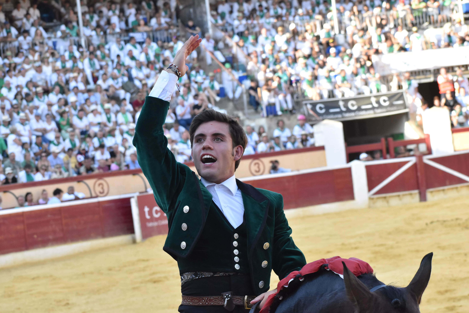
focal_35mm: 105
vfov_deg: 13.0
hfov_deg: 19.5
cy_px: 156
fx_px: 1368
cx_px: 234
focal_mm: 70
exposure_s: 1/800
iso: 1600
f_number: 7.1
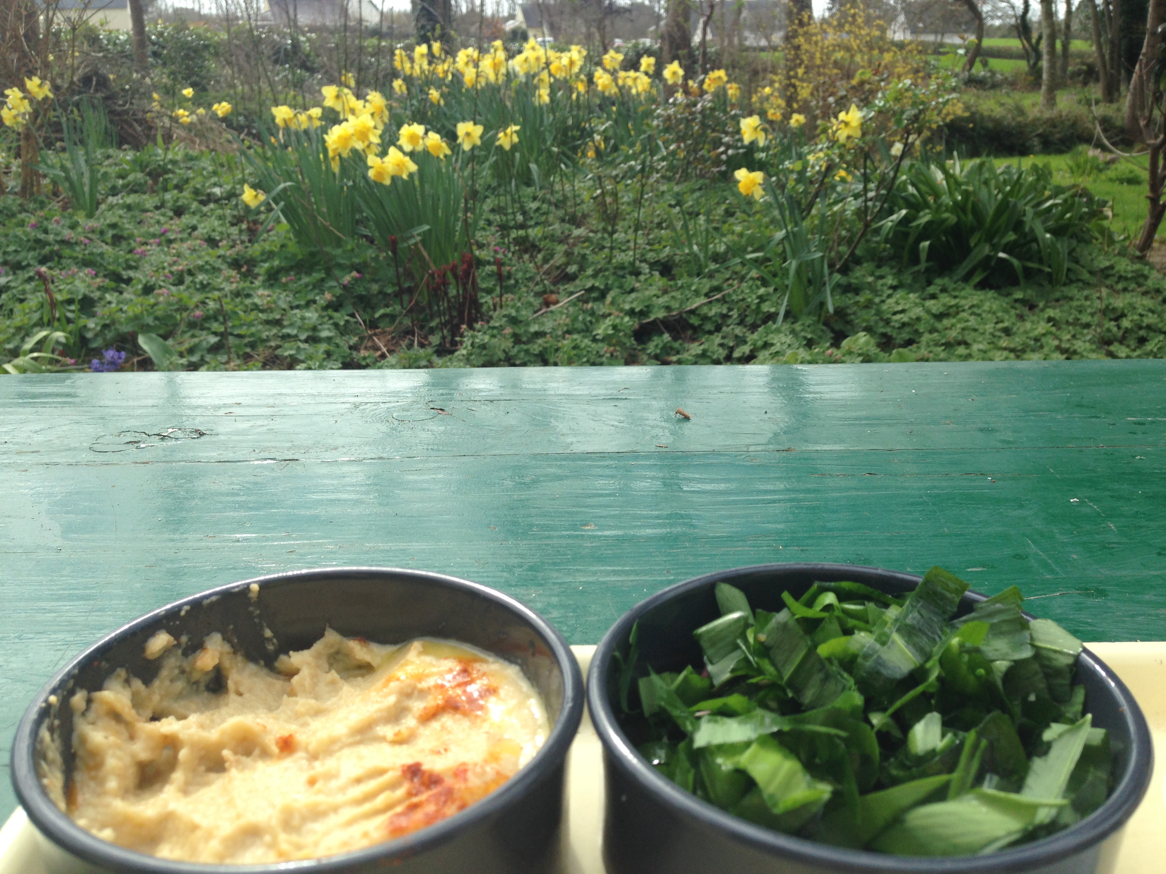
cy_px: 437
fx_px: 1112
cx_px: 583
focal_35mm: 33
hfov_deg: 55.4
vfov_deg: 42.9
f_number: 2.4
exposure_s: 1/968
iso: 50
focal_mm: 4.12
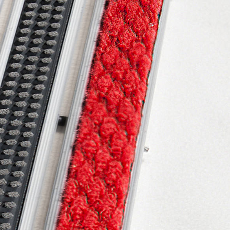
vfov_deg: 5.9
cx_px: -576
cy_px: 336
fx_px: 2225
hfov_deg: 5.4
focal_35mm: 296
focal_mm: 48
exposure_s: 1/125
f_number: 8
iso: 200
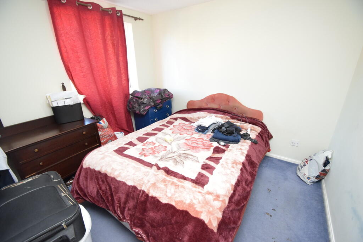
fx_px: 151
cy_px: 121
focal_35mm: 15
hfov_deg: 100.4
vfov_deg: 77.3
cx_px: 182
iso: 1250
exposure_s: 1/60
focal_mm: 10
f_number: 3.5
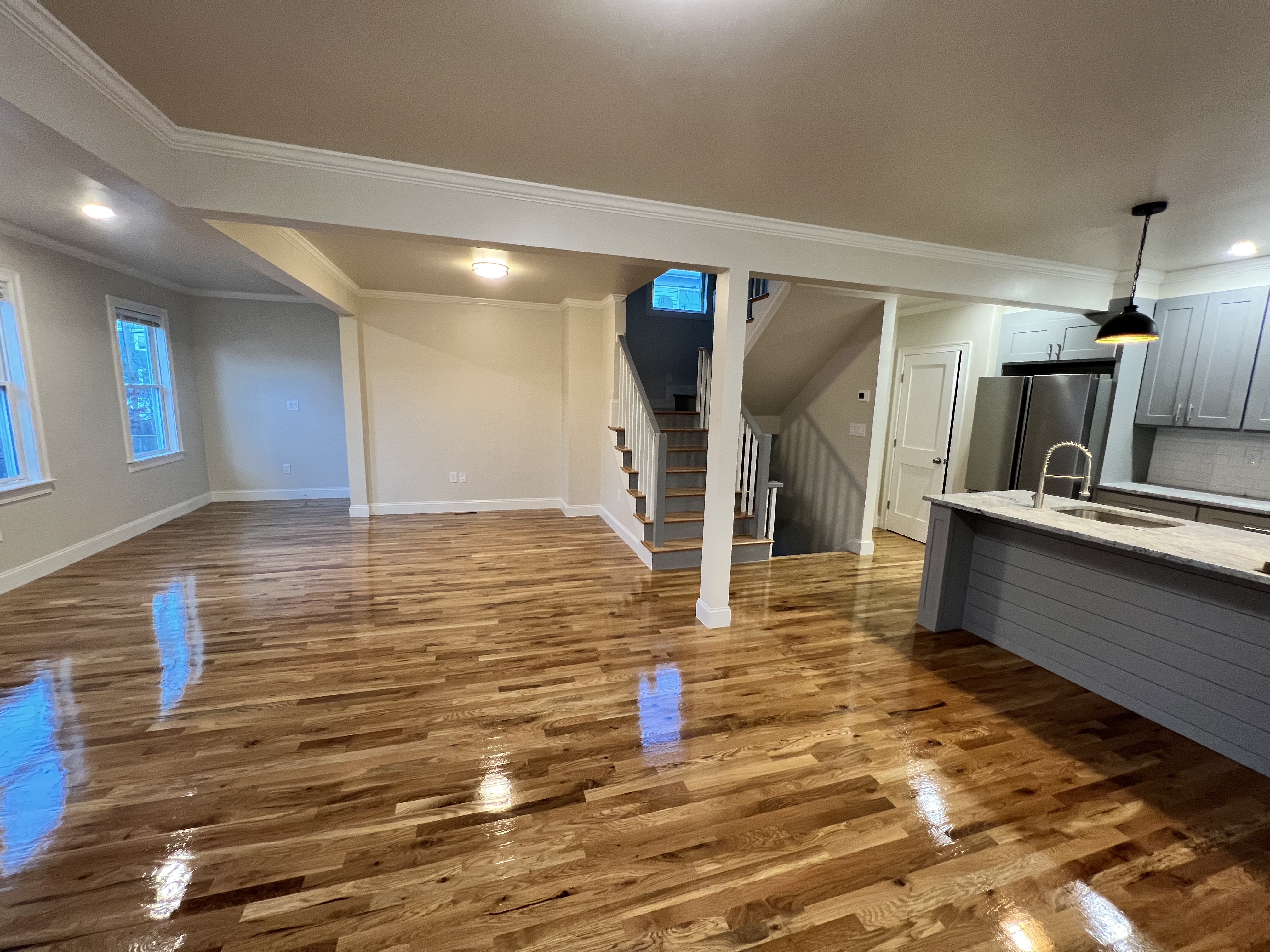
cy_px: 476
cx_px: 635
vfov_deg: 89.9
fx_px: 477
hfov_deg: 106.2
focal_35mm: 13
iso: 250
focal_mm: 1.57
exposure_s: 1/42
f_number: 1.8
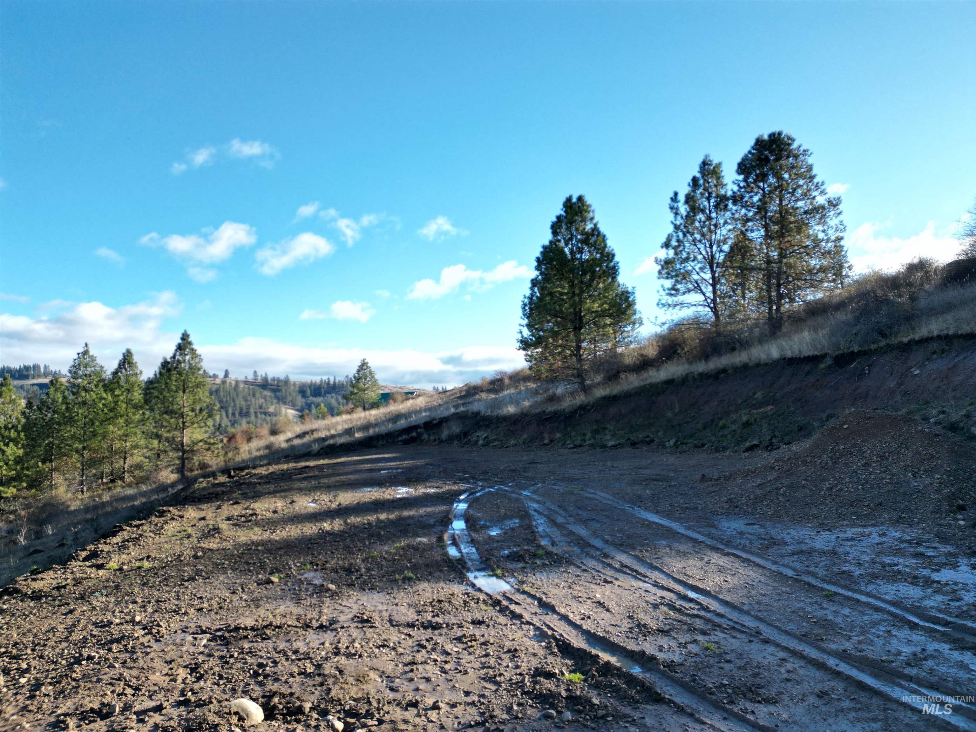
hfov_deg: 71.6
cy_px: 366
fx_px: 677
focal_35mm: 24
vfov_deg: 56.8
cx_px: 488
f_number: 1.7
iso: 100
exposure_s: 1/1250
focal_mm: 6.72
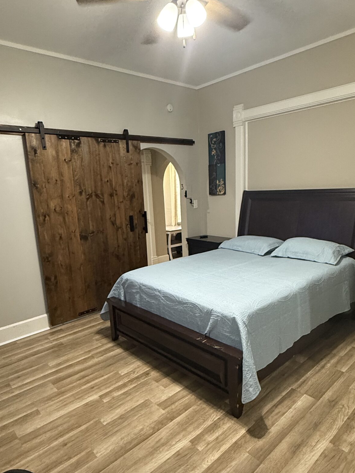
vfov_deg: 73.8
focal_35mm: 23
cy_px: 257
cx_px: 169
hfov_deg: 58.9
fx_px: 314
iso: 500
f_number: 2.2
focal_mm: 2.22
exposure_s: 1/60
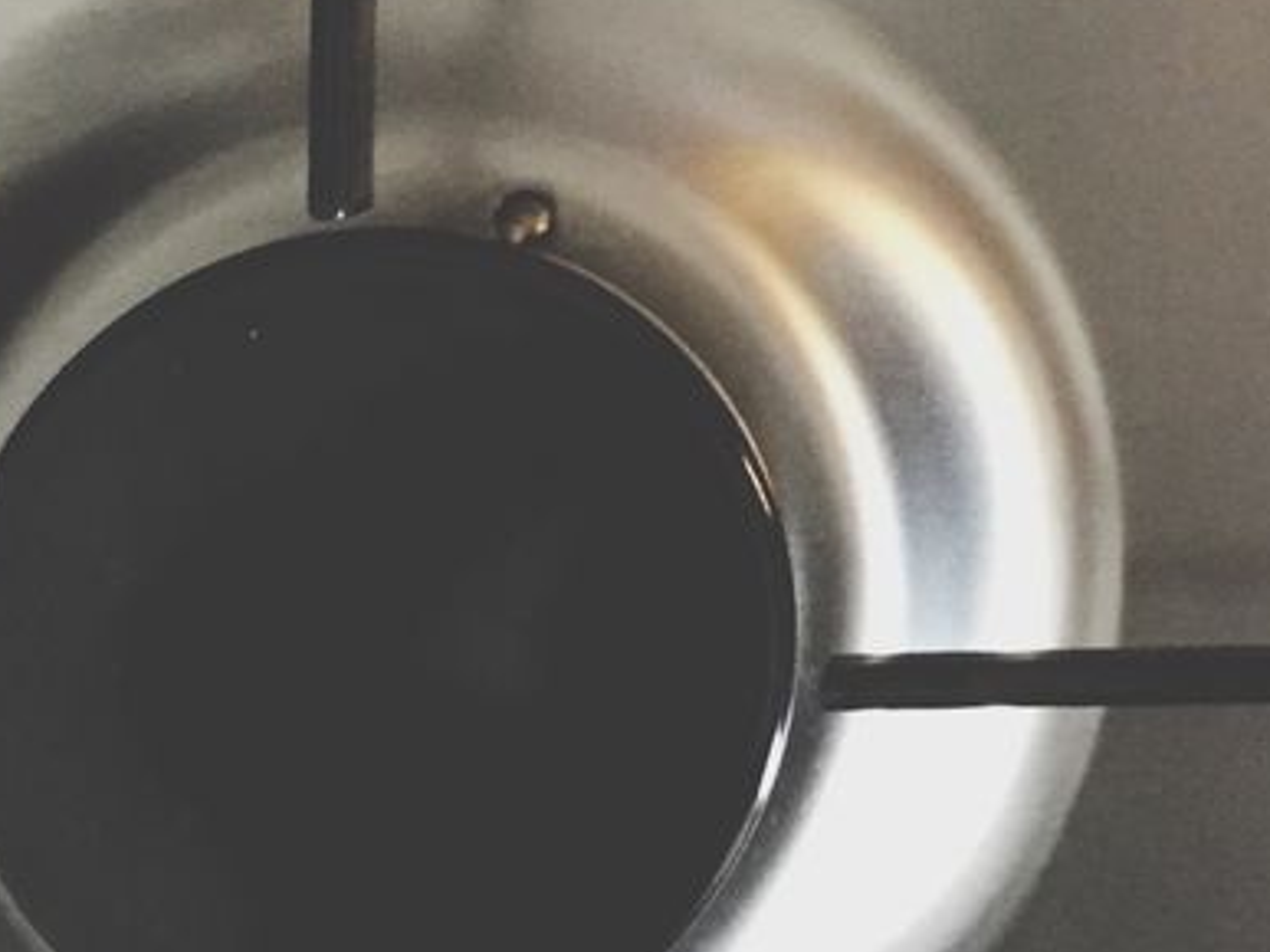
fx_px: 3521
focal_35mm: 96
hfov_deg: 19.4
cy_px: -571
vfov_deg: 14.2
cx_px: 1477
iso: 500
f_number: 2.2
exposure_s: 1/15
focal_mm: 4.15
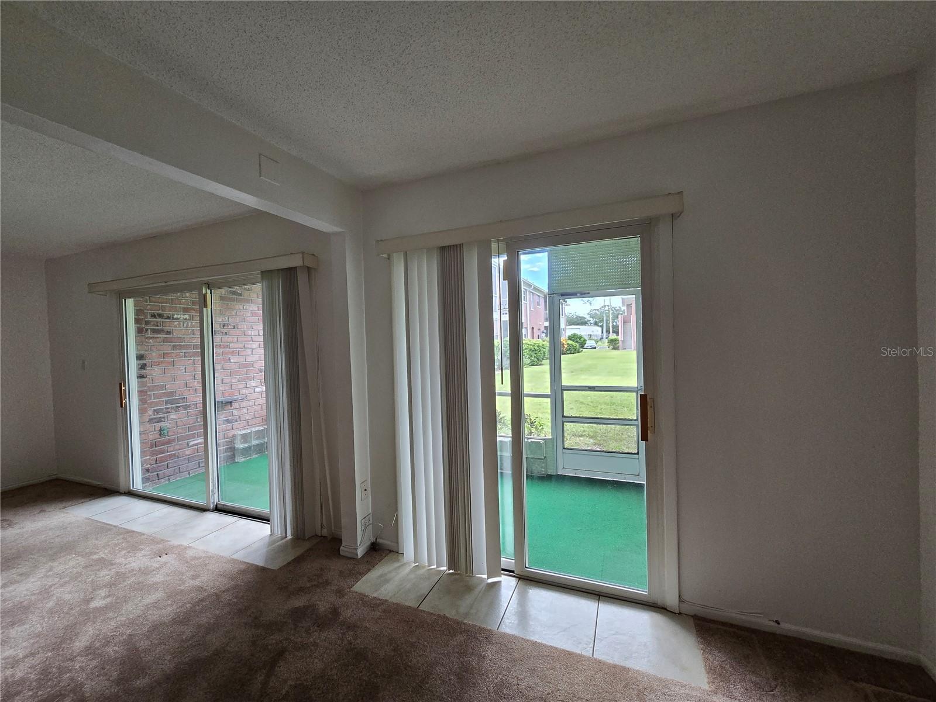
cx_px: 468
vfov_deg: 89.9
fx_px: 352
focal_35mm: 13
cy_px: 351
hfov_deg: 106.2
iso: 250
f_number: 2.2
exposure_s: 1/100
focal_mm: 2.2
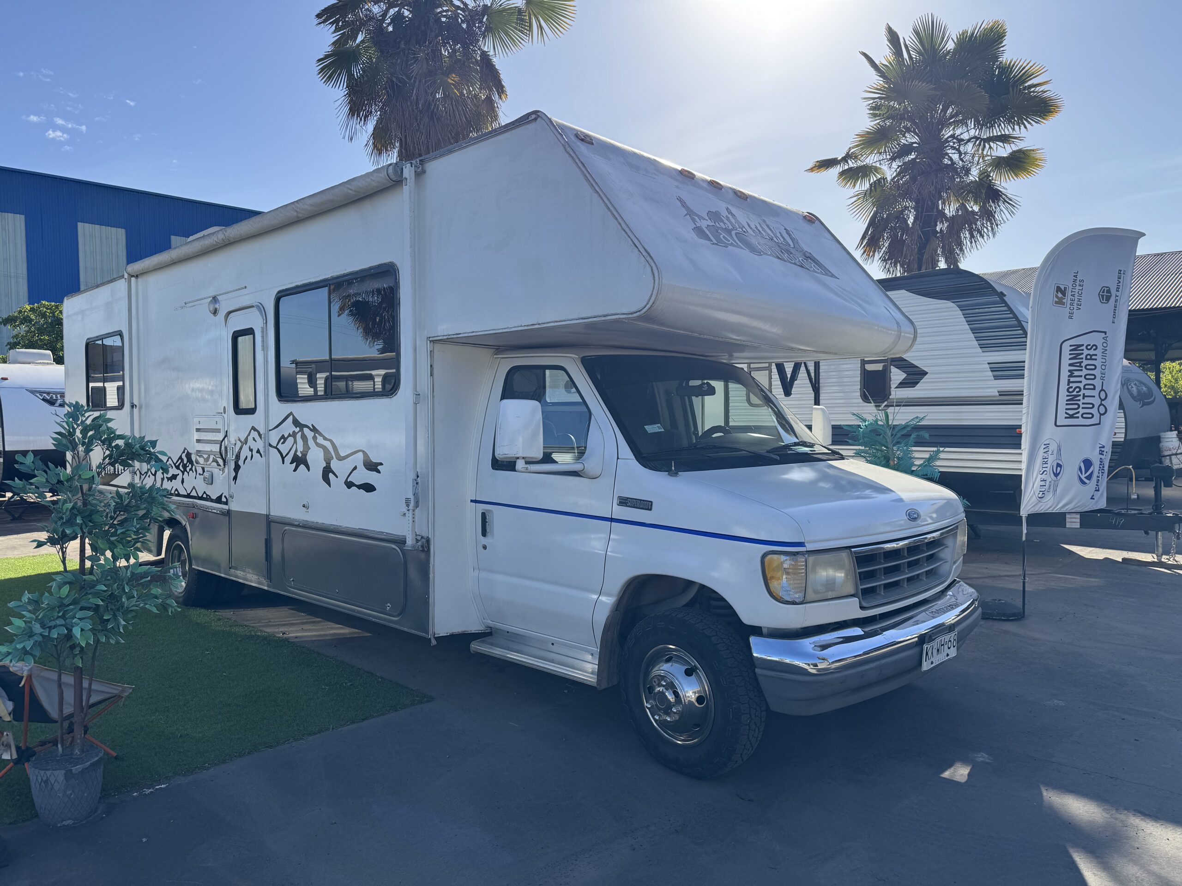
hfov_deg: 71.6
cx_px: 591
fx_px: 820
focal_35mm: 24
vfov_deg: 56.8
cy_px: 443
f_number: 1.78
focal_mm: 6.76
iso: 80
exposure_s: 1/2833
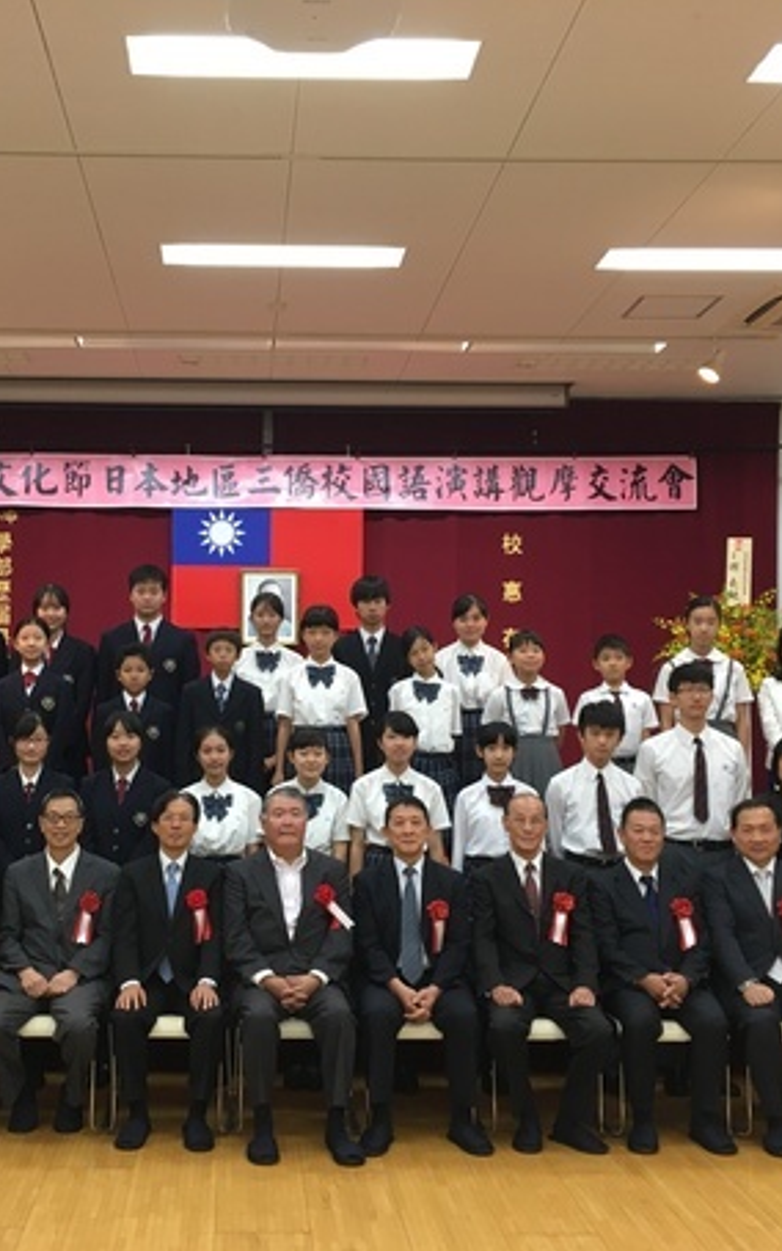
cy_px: 638
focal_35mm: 42
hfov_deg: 30.4
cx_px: 267
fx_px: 1431
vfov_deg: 47.2
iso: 64
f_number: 2.2
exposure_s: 1/30
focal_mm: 4.15
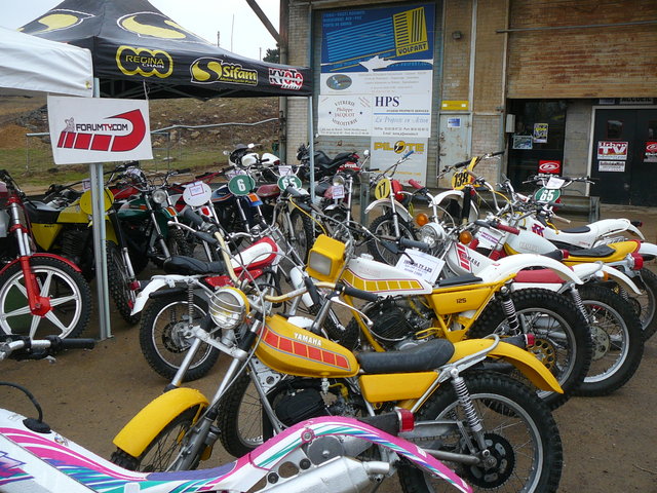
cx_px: 328
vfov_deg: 40.7
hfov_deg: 52.6
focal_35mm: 35
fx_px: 664
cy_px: 246
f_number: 2.8
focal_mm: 5.2
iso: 80
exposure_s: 1/250
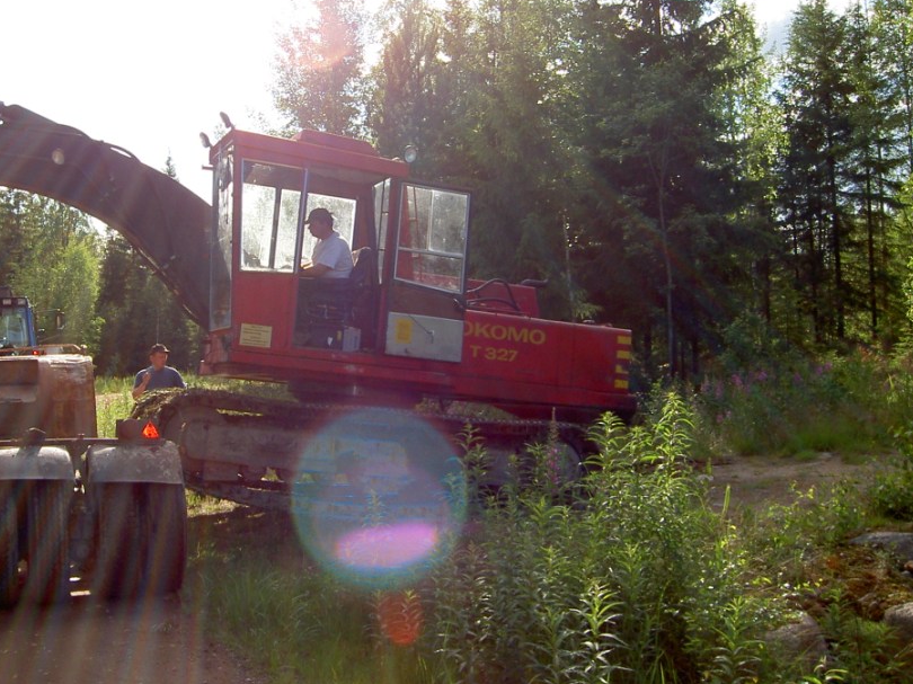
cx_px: 353
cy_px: 290
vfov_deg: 33.5
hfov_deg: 43.6
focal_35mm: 43
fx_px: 1134
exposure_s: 1/200
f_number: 4.7
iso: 100
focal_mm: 5.6
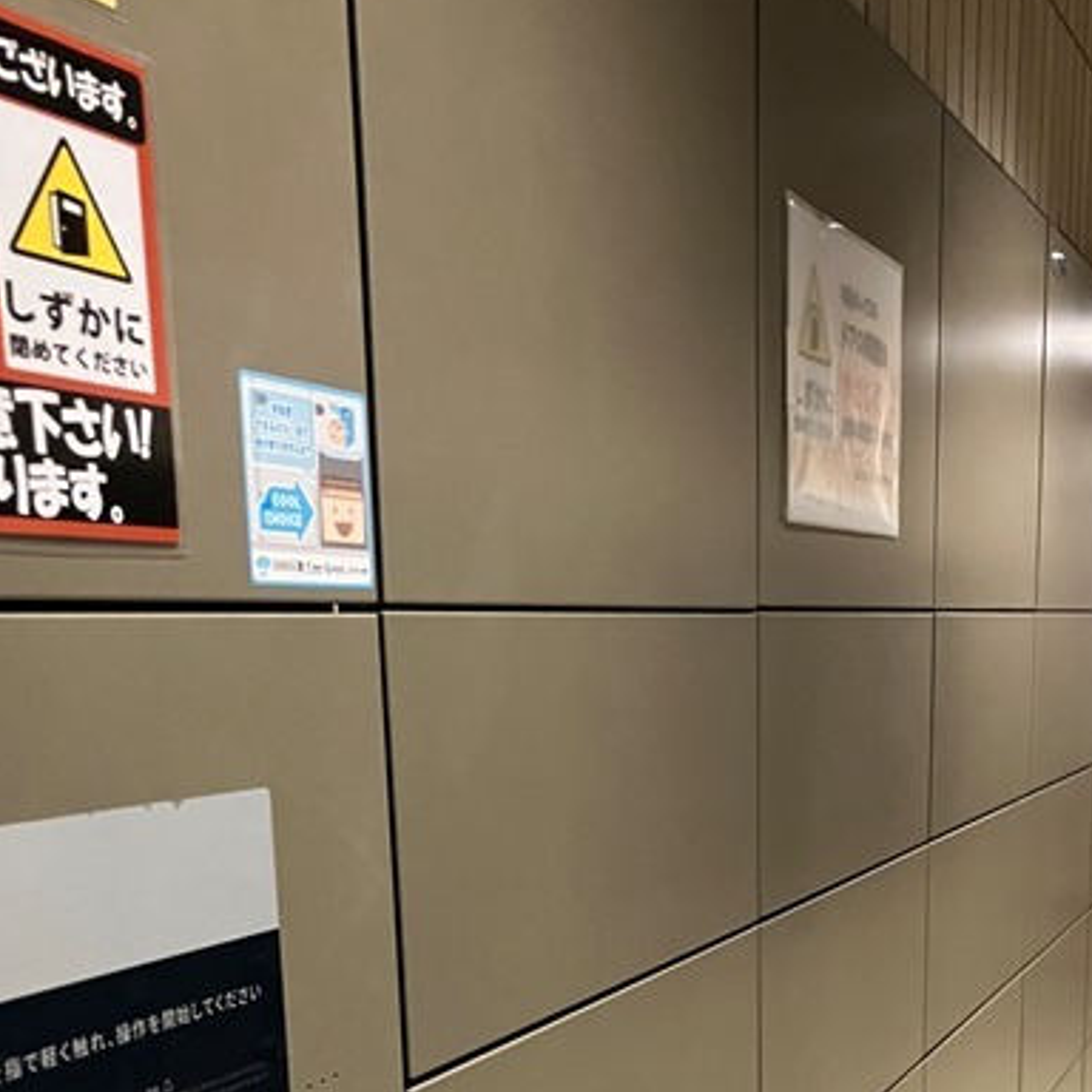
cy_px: 1061
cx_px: 694
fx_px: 1749
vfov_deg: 32.3
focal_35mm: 49
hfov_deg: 34.5
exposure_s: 1/40
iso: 320
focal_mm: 3.99
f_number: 1.8
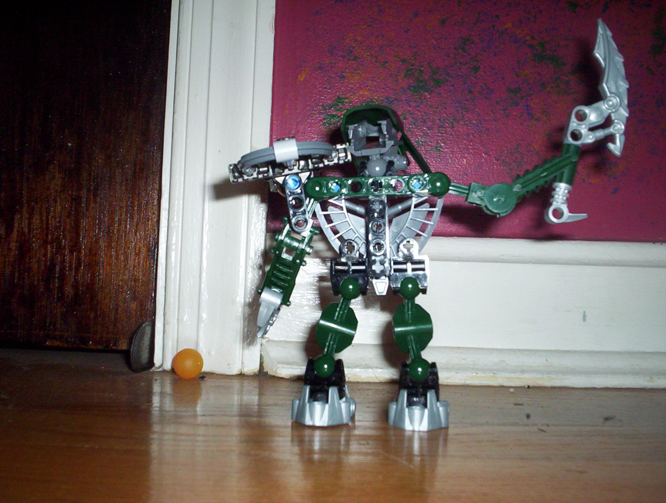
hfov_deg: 48.9
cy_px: 252
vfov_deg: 37.9
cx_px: 333
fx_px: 733
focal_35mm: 38
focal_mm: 4.99
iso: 140
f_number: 4.5
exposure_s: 1/60
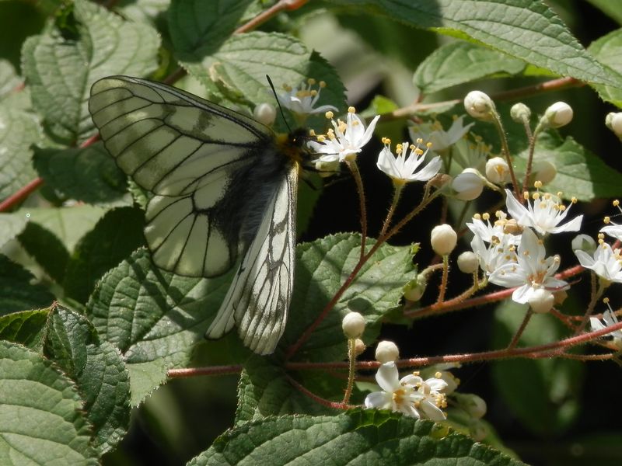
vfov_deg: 8.0
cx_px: 311
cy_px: 233
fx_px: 3324
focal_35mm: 185
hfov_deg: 10.7
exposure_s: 1/320
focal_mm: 33.2
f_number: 5.8
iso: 80
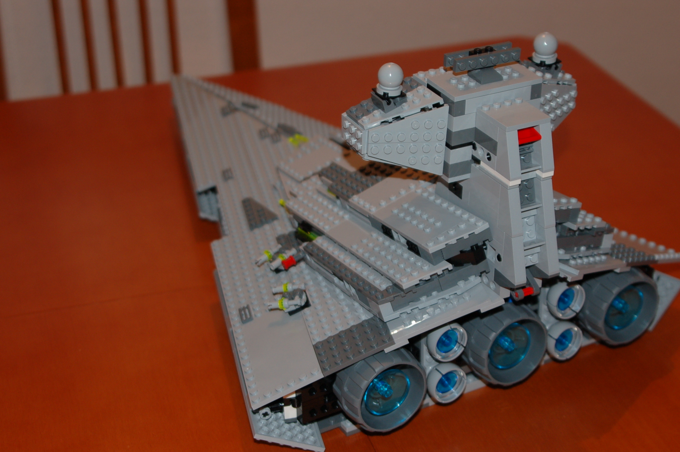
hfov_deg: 29.3
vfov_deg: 19.7
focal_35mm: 69
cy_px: 226
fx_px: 1302
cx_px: 340
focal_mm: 46
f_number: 4.2
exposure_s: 1/60
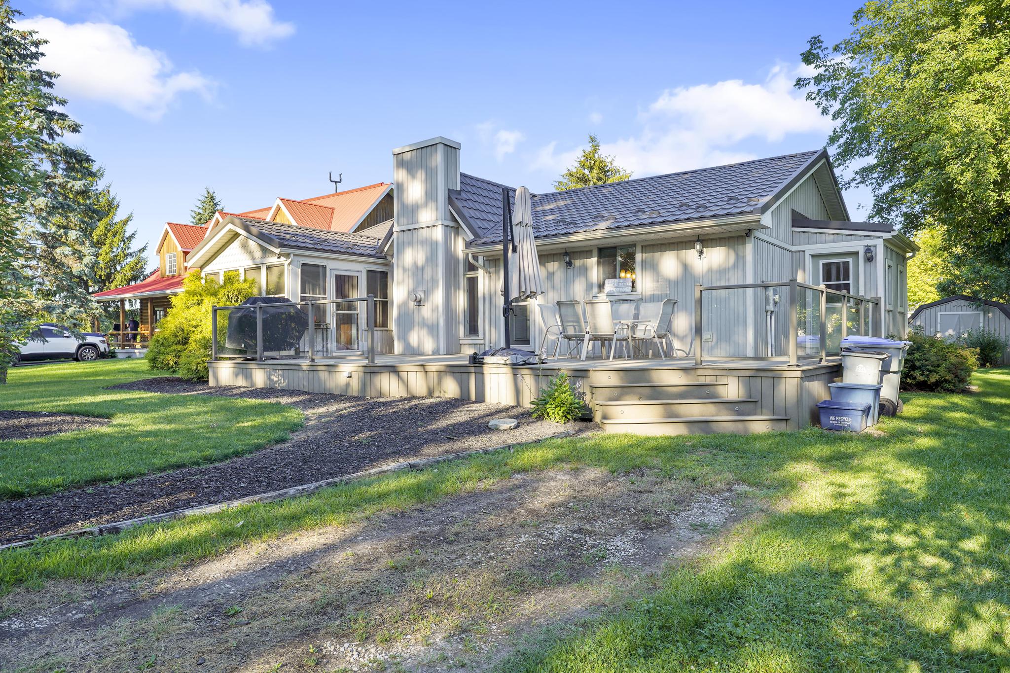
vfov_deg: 53.1
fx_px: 673
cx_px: 505
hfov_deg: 73.7
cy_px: 336
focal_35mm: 24
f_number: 8
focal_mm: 24
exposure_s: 1/80
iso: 100
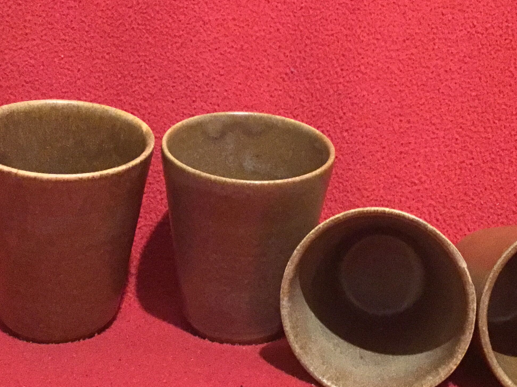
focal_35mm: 52
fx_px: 777
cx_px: 285
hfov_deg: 36.8
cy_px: 172
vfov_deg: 28.0
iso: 800
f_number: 2.4
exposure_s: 1/17
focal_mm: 3.3
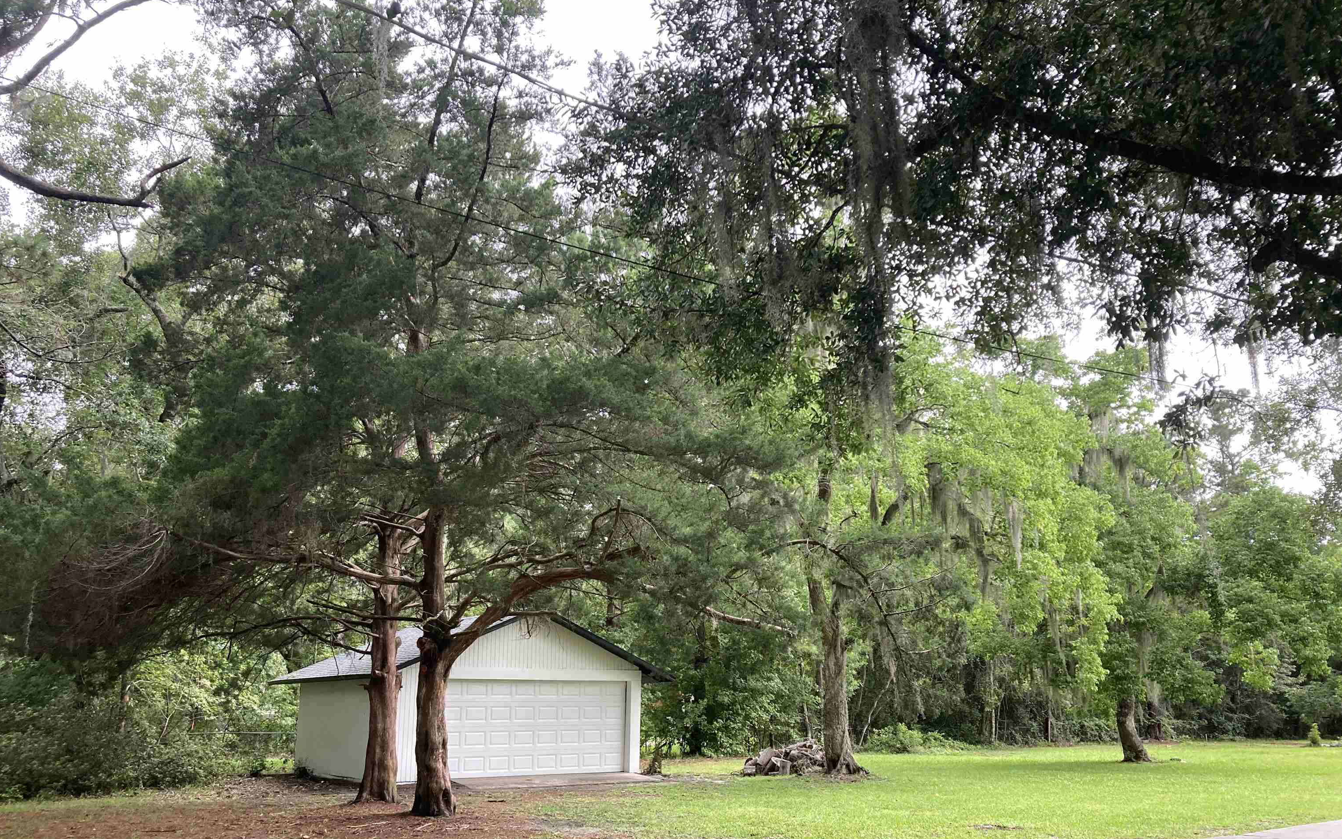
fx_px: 1097
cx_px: 677
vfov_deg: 41.7
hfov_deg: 62.9
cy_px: 498
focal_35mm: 30
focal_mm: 3.99
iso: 80
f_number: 1.8
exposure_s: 1/89
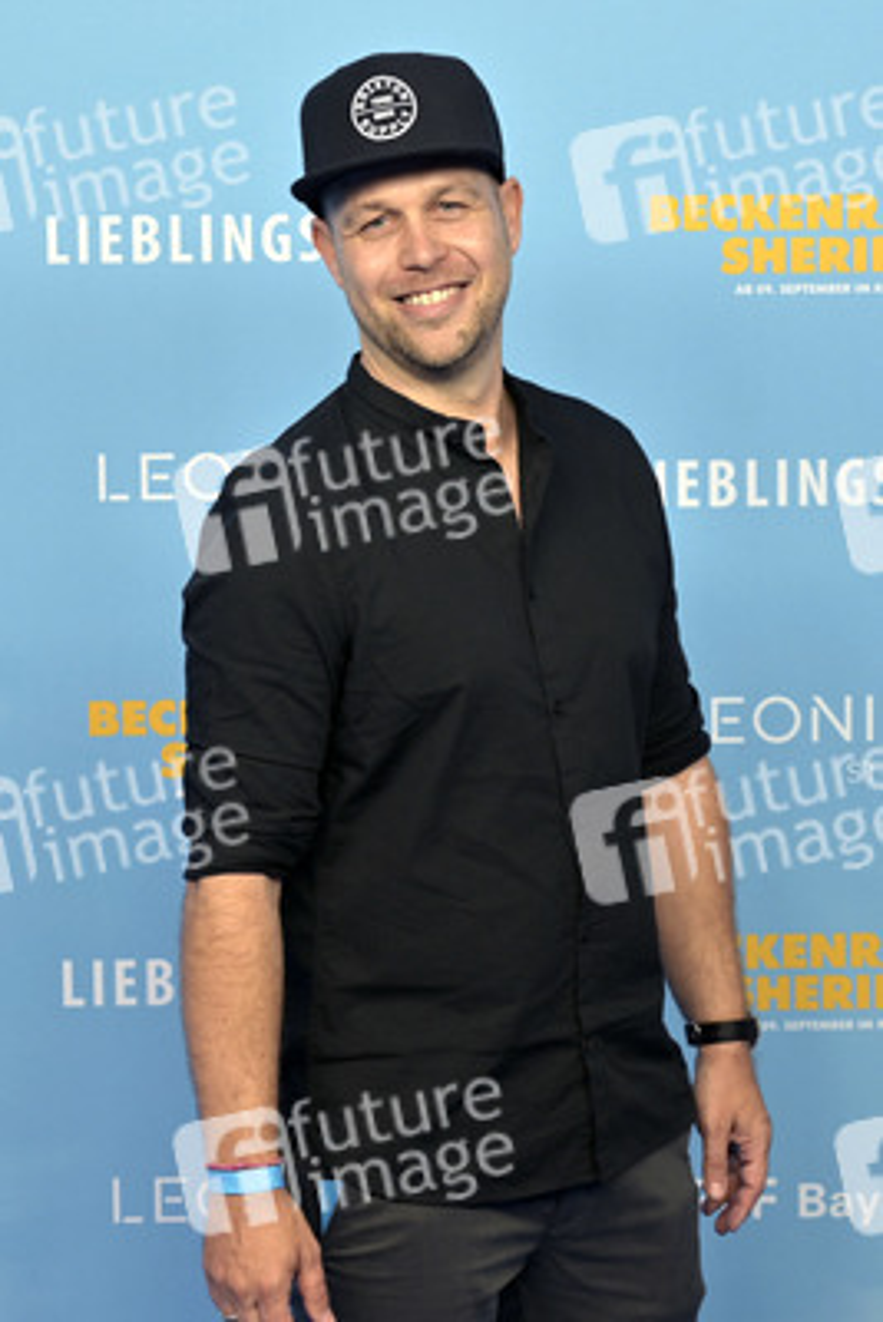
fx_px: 2573
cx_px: 442
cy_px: 661
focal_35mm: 70
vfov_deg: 28.8
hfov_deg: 19.5
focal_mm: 70
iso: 160
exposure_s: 1/200
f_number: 4
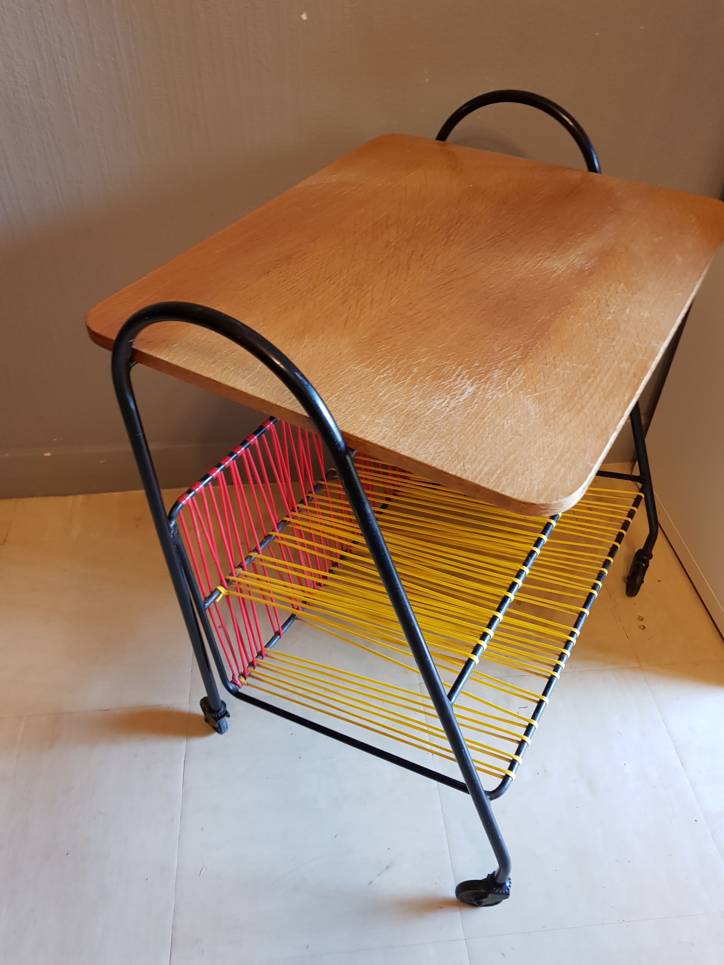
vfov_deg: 67.3
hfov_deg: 53.1
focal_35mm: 26
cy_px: 482
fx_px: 725
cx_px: 362
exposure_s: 1/20
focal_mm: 4.2
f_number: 1.7
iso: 200
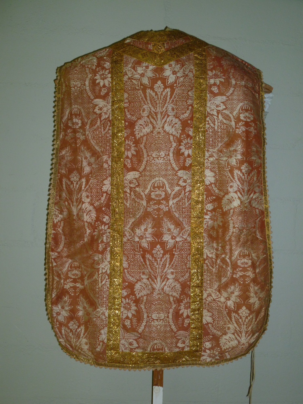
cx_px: 152
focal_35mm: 36
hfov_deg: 39.7
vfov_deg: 51.4
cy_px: 202
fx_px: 420
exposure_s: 1/30
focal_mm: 6.5
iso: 160
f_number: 3.6
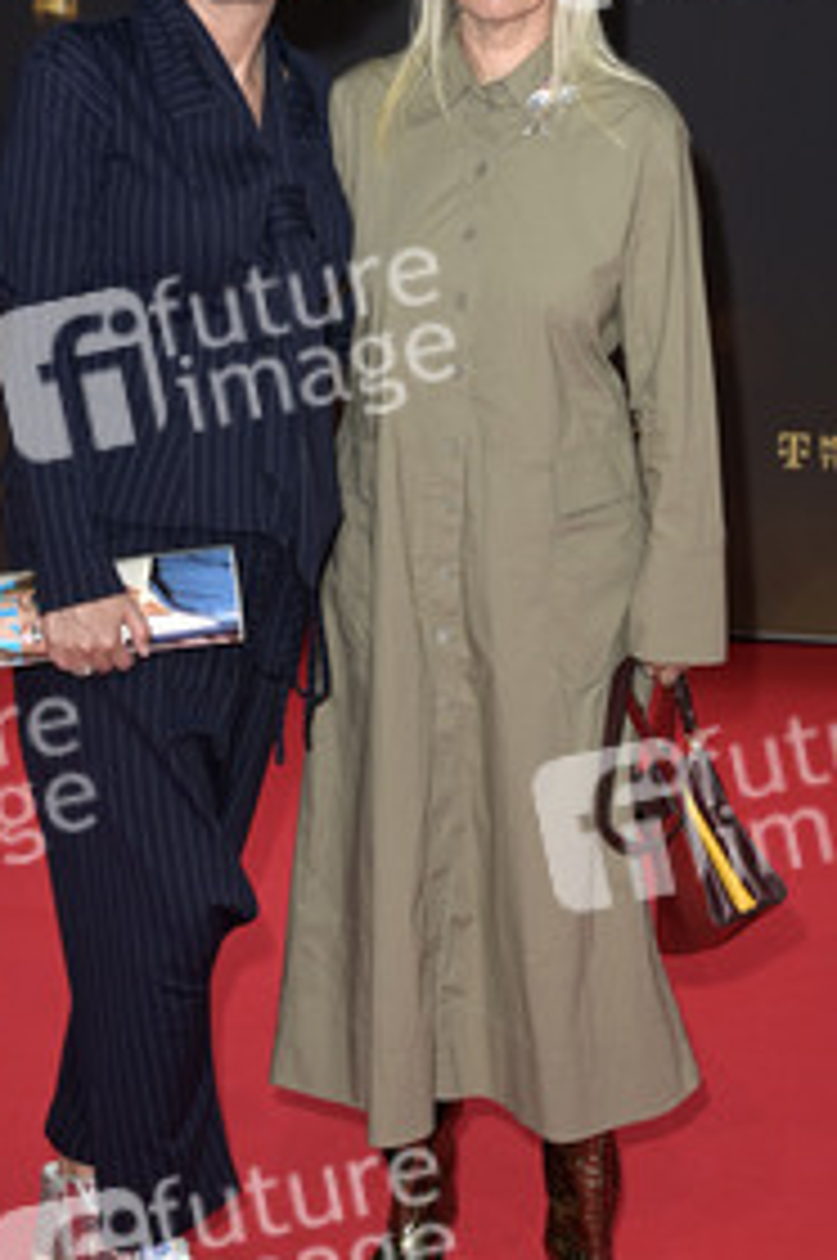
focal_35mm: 100
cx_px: 356
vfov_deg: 20.4
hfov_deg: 13.6
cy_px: 580
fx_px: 3496
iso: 1000
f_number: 5
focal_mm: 70
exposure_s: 1/250
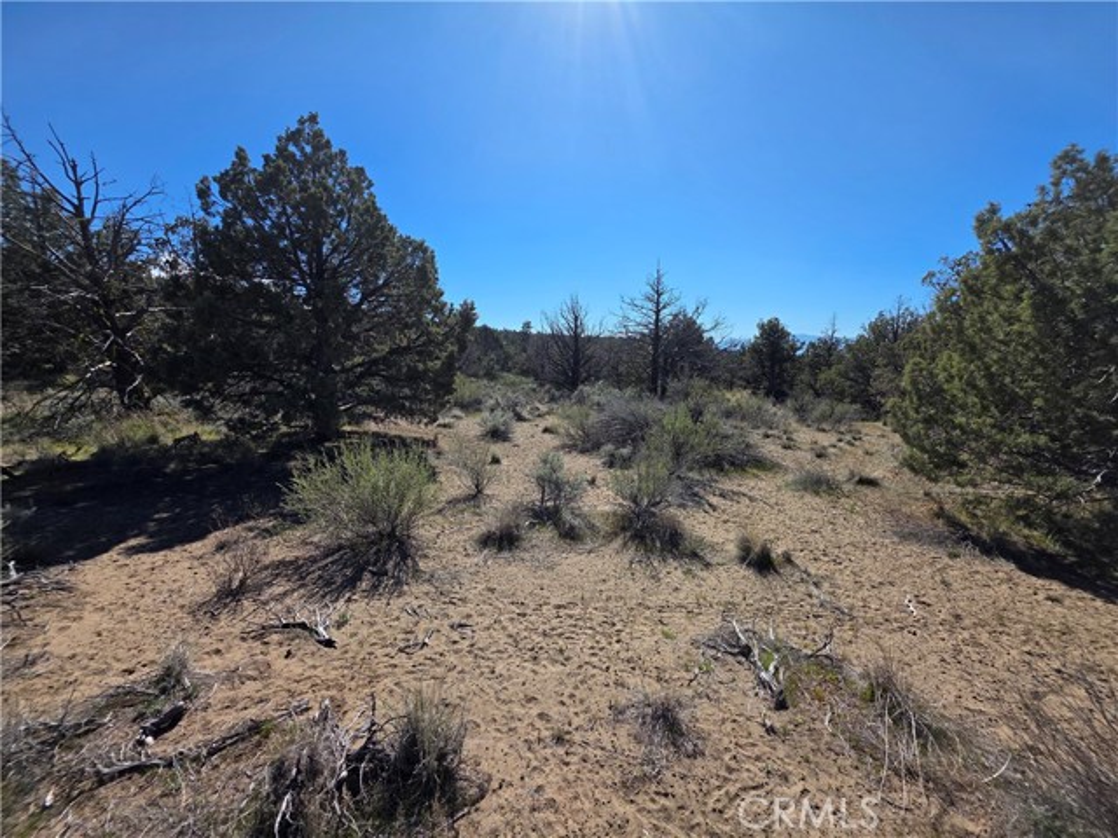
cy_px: 419
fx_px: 420
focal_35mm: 13
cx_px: 559
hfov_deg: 106.2
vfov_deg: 89.9
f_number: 1.9
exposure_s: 1/2443
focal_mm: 2.2
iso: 40
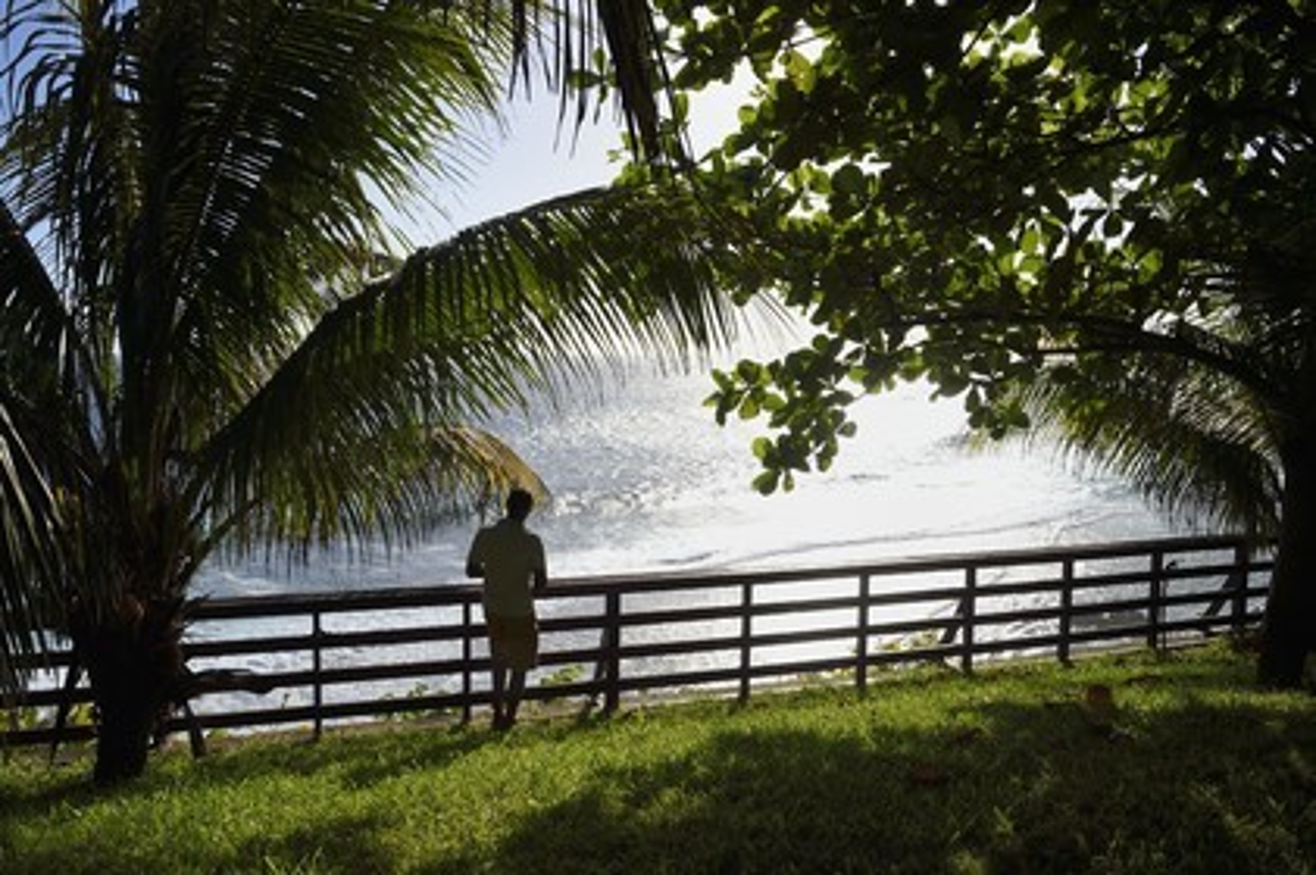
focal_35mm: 24
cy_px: 438
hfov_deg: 73.8
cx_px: 658
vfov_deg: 53.1
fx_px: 877
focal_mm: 24
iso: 200
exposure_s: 1/500
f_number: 13
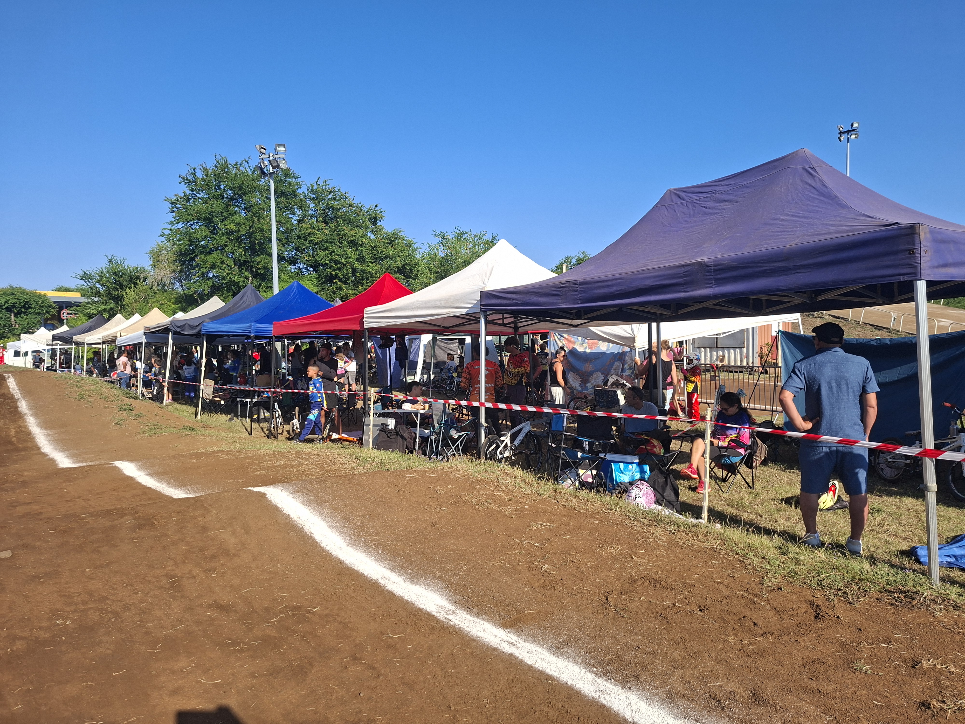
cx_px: 482
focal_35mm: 23
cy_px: 362
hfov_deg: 73.9
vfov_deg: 58.9
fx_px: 641
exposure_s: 1/1558
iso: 50
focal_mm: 5.54
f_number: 1.8
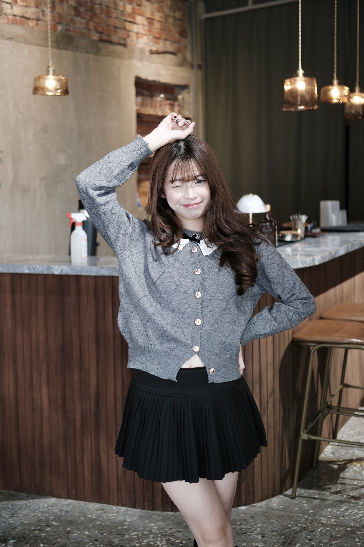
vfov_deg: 37.5
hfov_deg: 25.5
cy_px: 274
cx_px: 182
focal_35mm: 53
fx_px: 804
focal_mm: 35
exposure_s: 1/45
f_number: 2
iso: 400
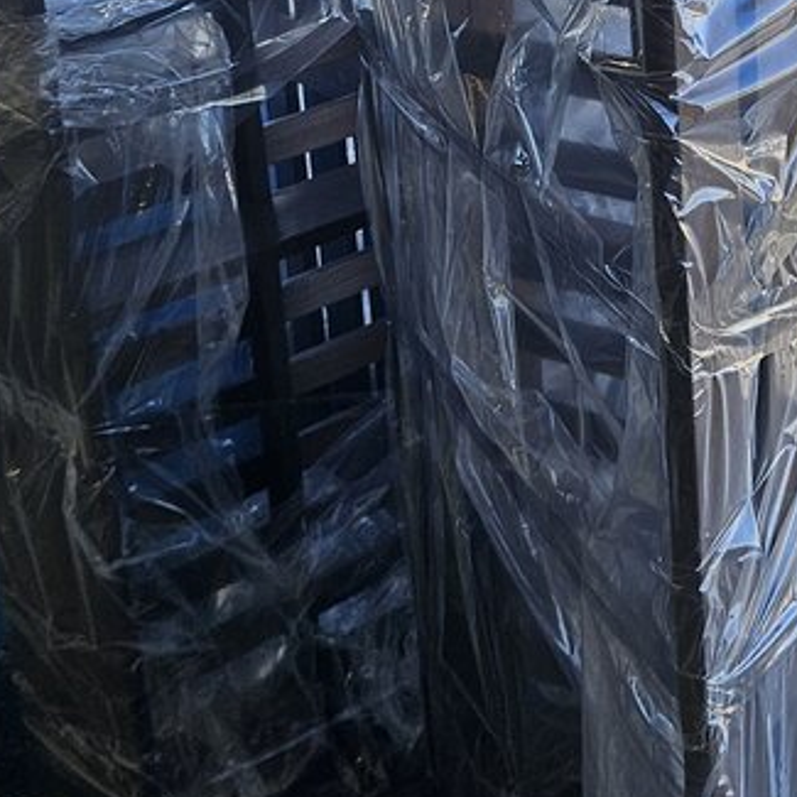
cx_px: 750
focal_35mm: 90
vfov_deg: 19.2
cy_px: 233
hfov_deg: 18.9
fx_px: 2344
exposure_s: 1/446
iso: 25
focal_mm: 5.4
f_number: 1.8
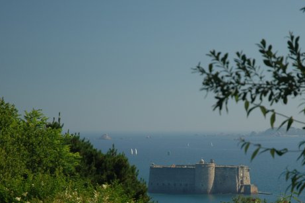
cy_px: 134
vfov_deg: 7.5
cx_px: 228
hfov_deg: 11.3
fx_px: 1540
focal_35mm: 182
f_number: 4.5
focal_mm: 70
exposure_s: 1/400
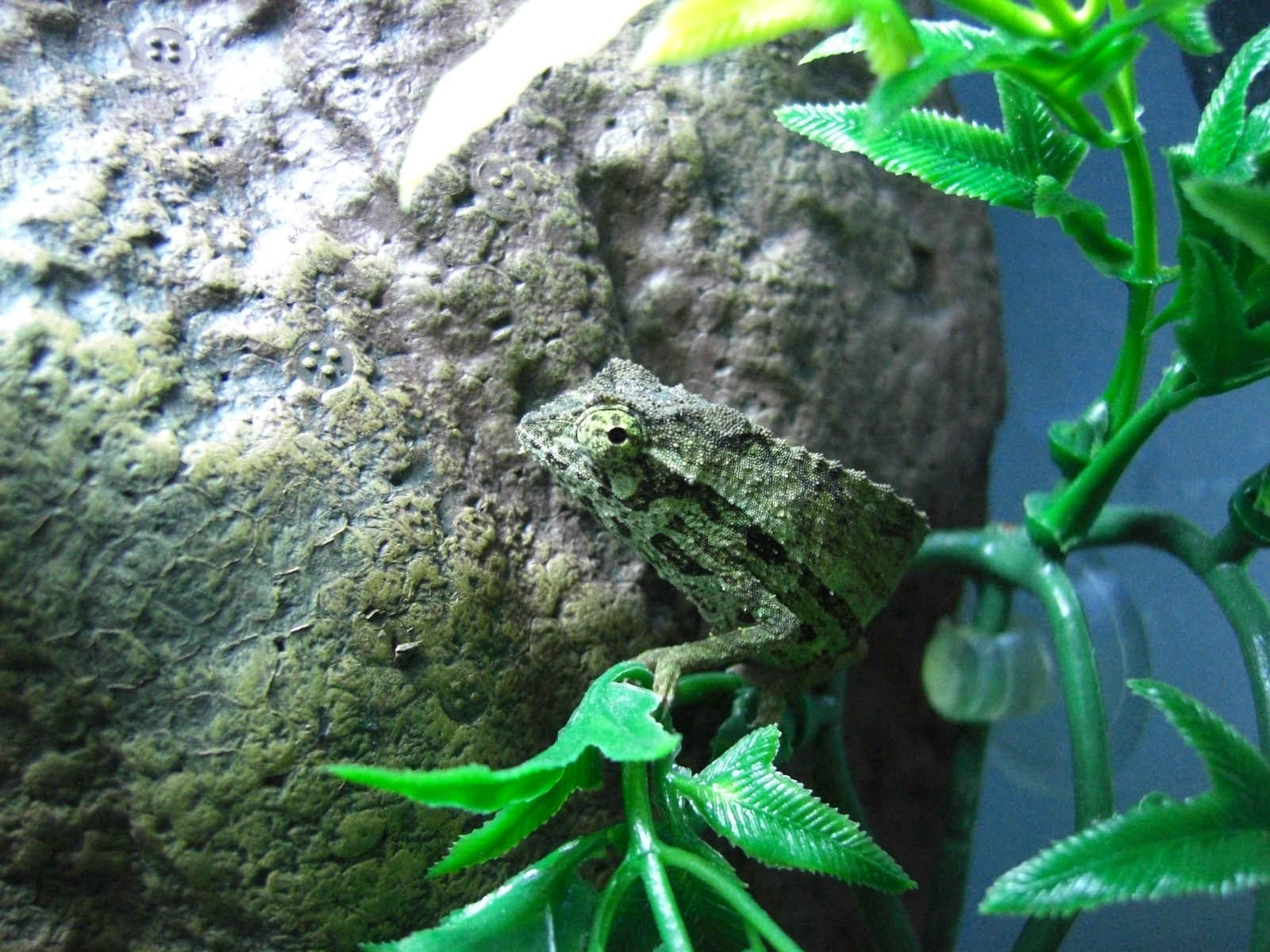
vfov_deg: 37.7
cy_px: 476
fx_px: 1394
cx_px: 635
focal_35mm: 38
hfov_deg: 49.0
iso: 800
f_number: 2.8
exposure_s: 1/40
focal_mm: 7.9
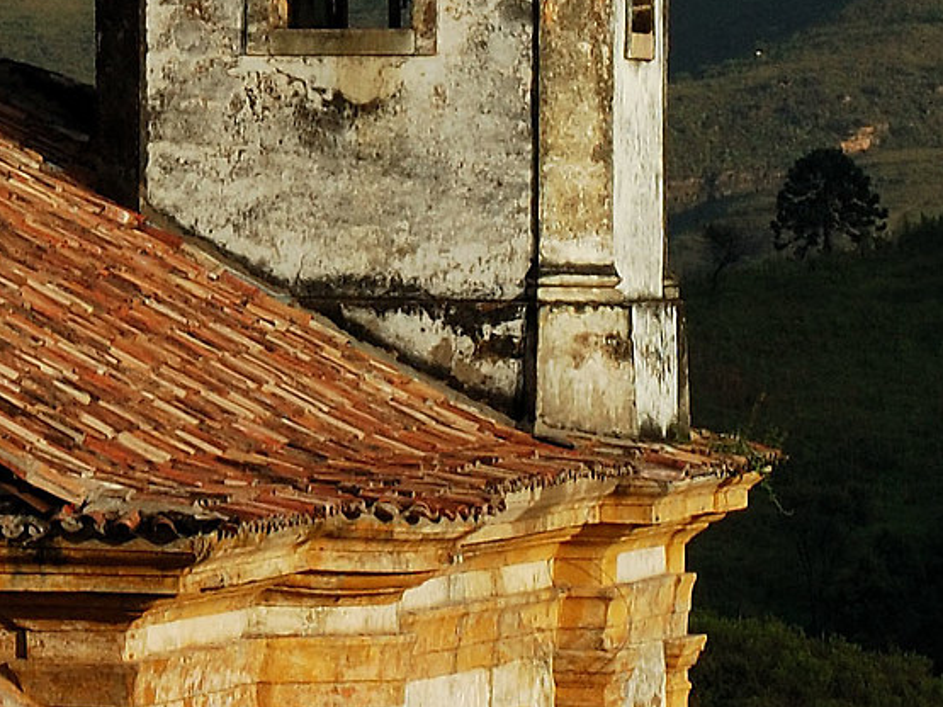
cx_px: 49
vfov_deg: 3.4
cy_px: -463
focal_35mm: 436
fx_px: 11875
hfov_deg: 4.5
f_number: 14
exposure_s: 1/200
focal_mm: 70
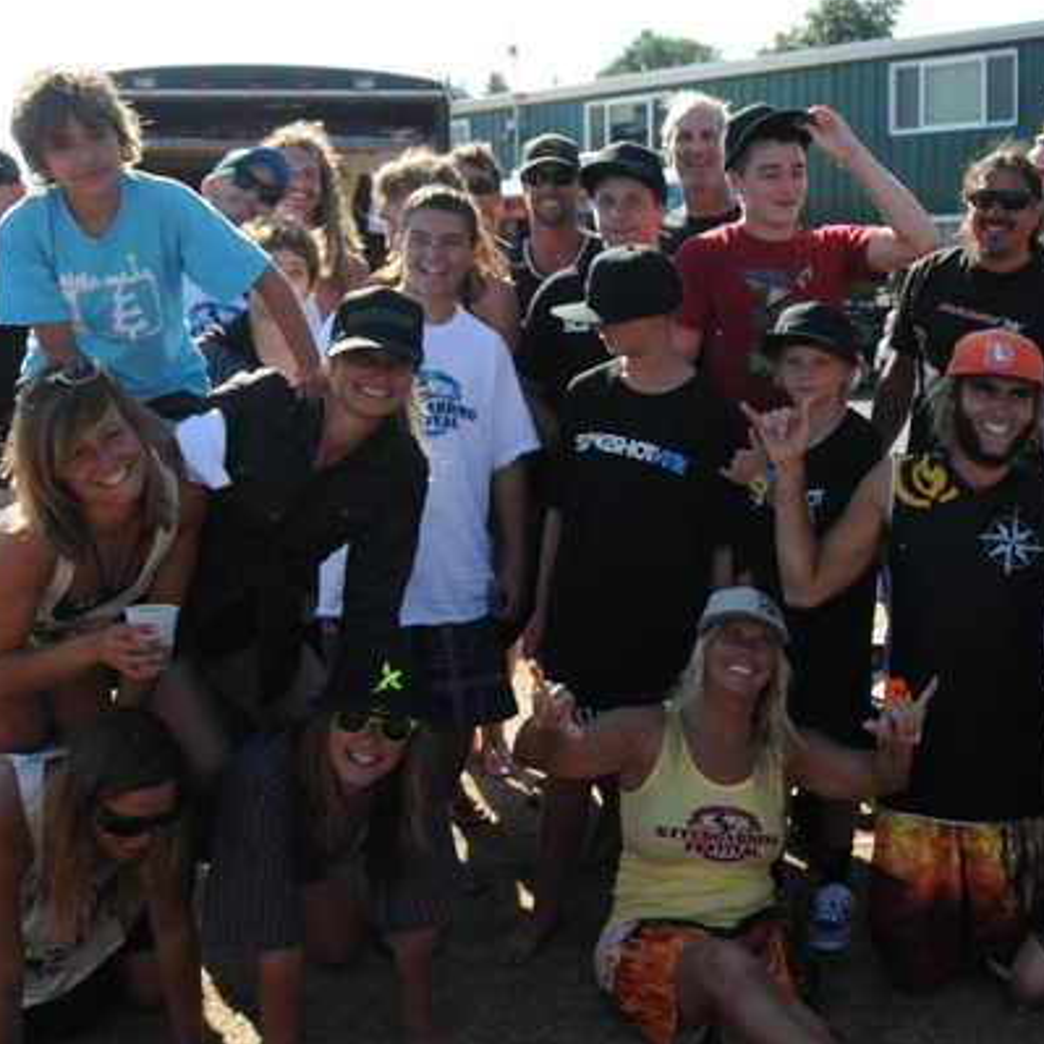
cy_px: 466
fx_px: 1570
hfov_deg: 35.1
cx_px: 892
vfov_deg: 36.8
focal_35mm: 46
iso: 1000
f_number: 4
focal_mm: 18
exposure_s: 1/3200
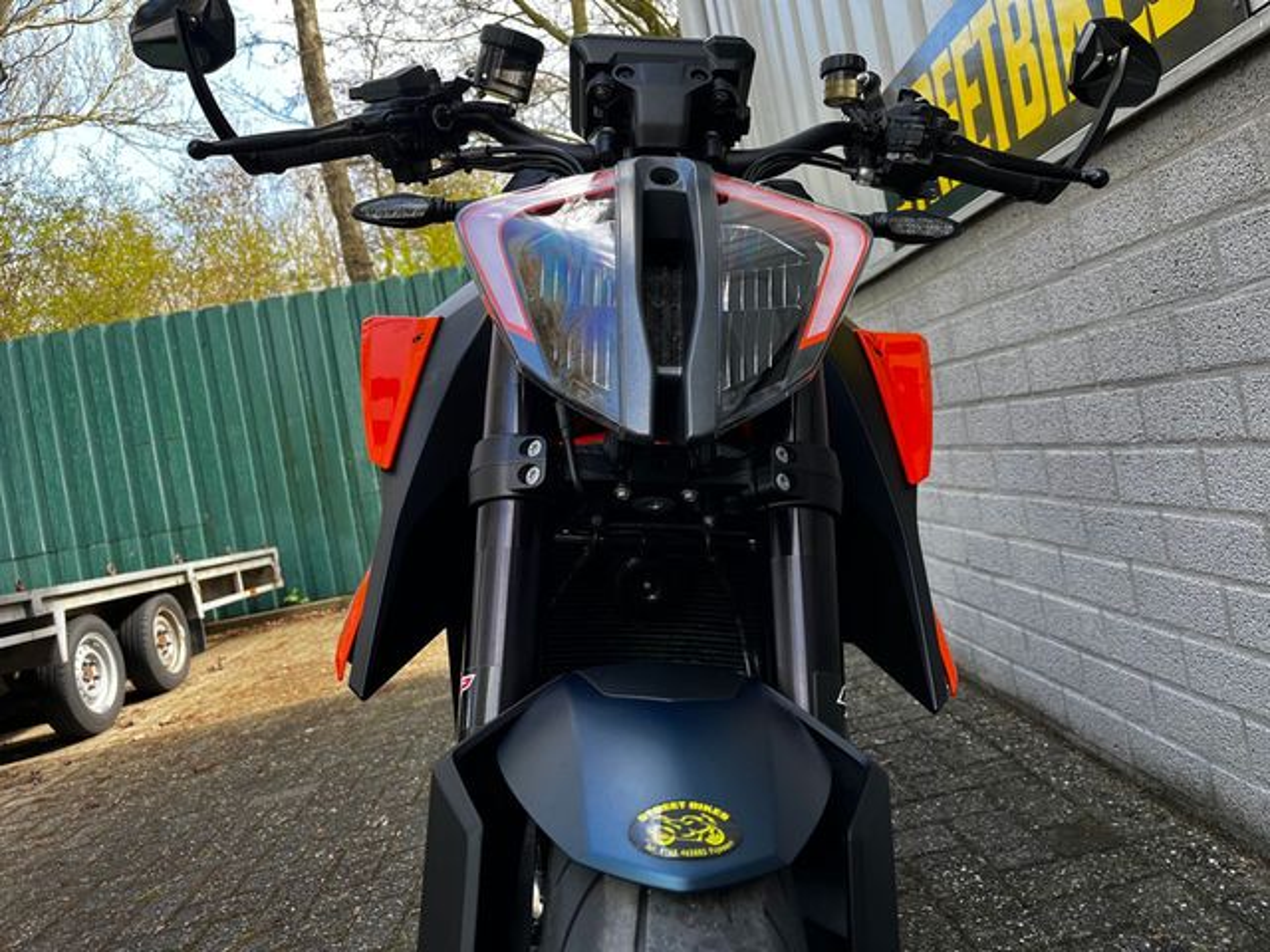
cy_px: 476
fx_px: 954
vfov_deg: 53.1
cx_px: 635
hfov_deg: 67.3
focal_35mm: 26
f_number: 1.6
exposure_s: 1/152
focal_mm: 5.1
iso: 40
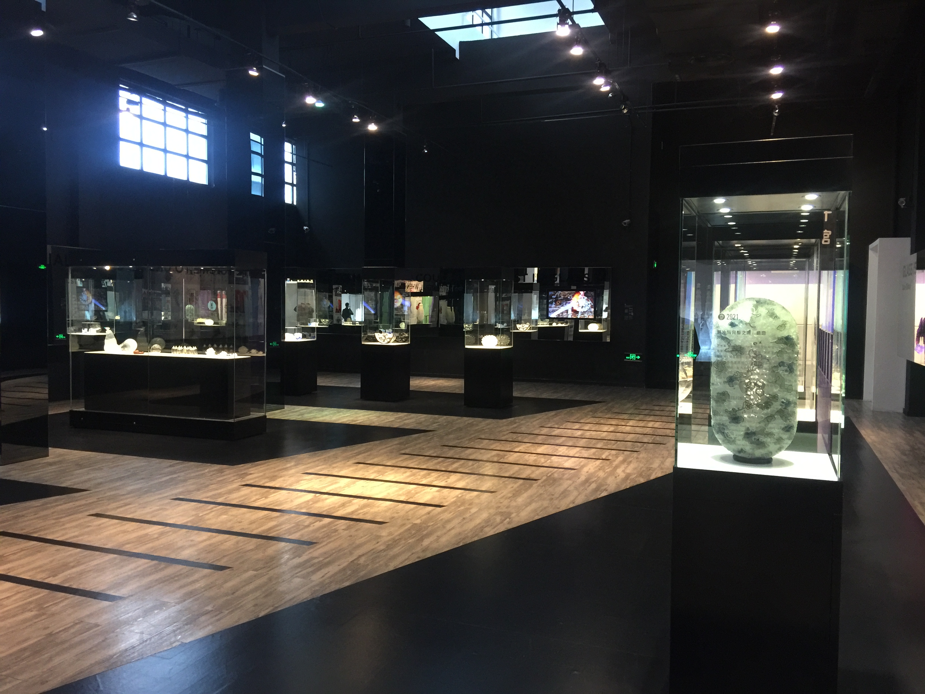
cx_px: 462
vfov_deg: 48.2
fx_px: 775
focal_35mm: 29
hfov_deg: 61.7
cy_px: 347
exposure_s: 1/17
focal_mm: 4.15
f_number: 2.2
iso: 160
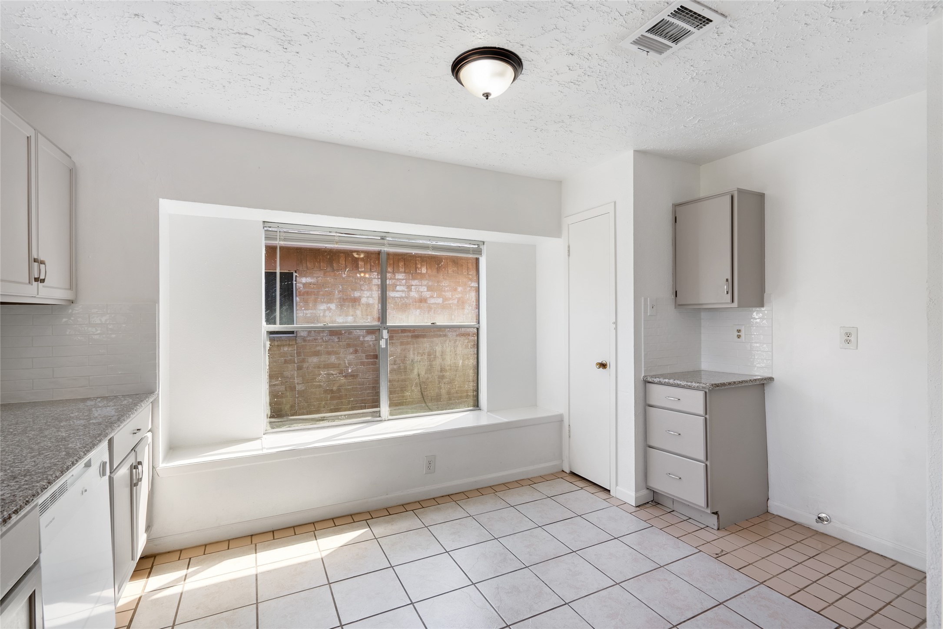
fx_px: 419
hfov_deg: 96.7
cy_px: 314
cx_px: 472
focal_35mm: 16
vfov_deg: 73.8
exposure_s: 1/40
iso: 125
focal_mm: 16
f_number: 8
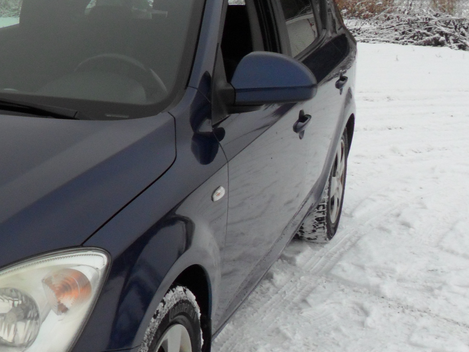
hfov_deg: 28.0
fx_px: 867
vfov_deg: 22.8
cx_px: -26
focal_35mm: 64
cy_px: 231
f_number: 3.5
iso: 80
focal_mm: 4.9
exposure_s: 1/125
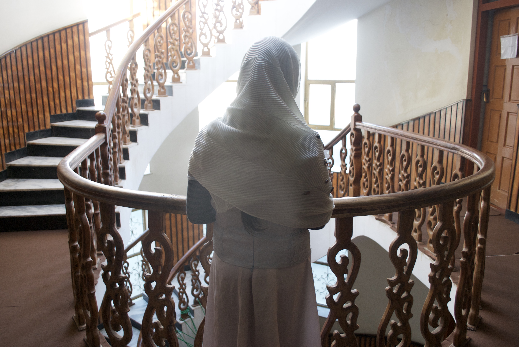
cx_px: 260
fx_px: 433
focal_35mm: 30
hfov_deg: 61.9
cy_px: 174
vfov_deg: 43.7
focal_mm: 20
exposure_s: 1/25
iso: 400
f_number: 3.8
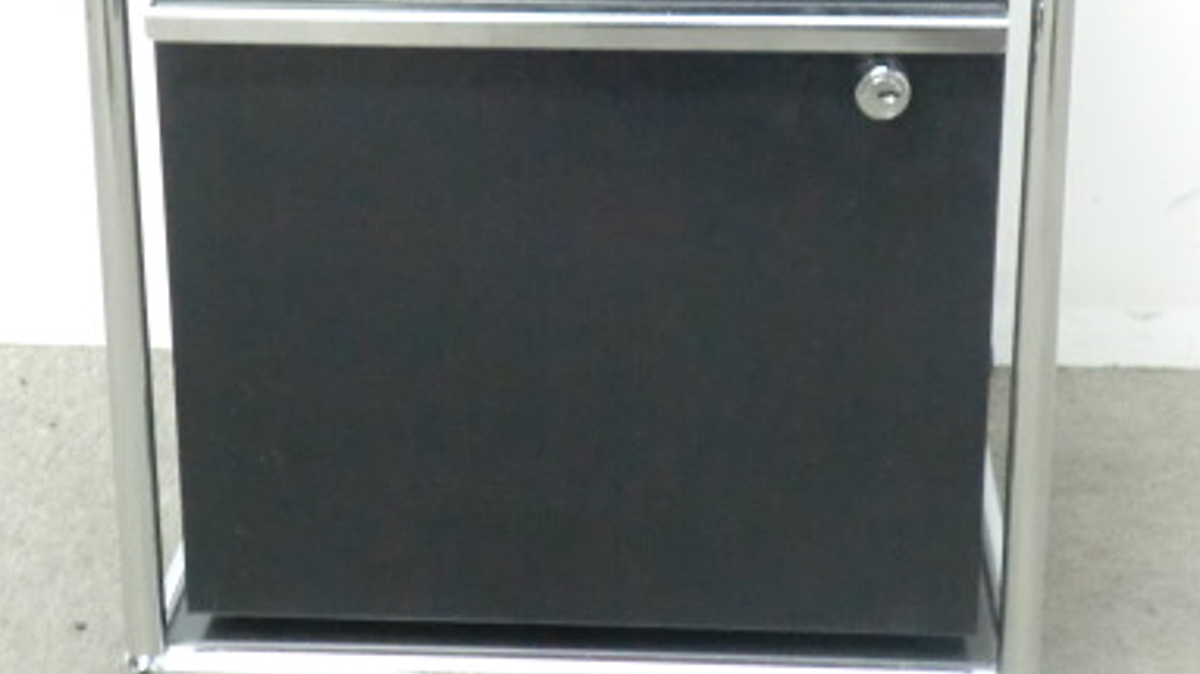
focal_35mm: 82
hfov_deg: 25.9
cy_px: 129
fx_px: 2608
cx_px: 586
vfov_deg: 14.6
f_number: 4.3
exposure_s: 1/15
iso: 800
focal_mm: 8.2
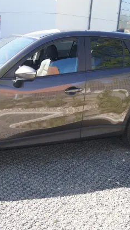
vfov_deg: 42.9
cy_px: 115
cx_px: 28
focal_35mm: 48
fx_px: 294
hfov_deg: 24.6
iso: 100
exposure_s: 1/100
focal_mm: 20
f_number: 6.3
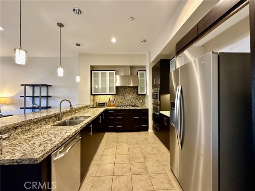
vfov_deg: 85.7
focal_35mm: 14
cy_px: 96
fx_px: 103
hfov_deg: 102.1
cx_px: 128
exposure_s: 1/60
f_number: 2.2
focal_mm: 2.22
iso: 400
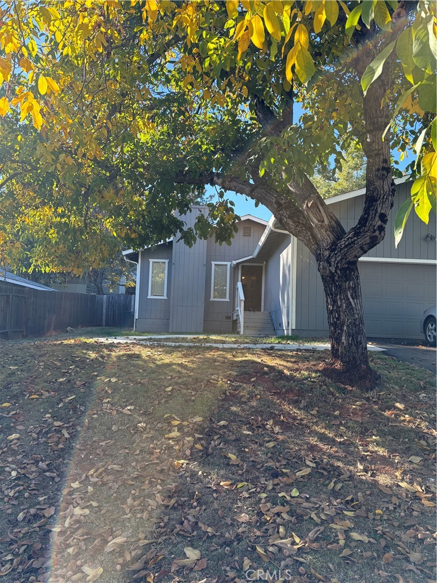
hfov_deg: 53.1
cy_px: 292
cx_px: 218
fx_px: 438
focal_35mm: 26
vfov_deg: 67.3
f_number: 1.6
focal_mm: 5.96
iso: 64
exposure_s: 1/667
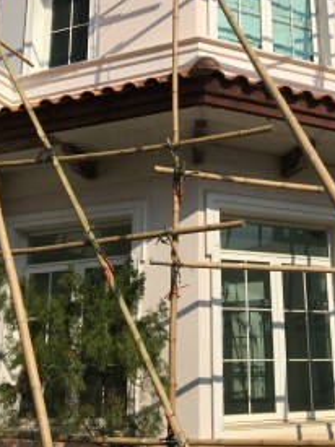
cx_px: 233
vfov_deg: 42.1
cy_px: 221
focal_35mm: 45
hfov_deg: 31.8
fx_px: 581
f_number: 2.2
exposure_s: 1/3597
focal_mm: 4.15
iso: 32
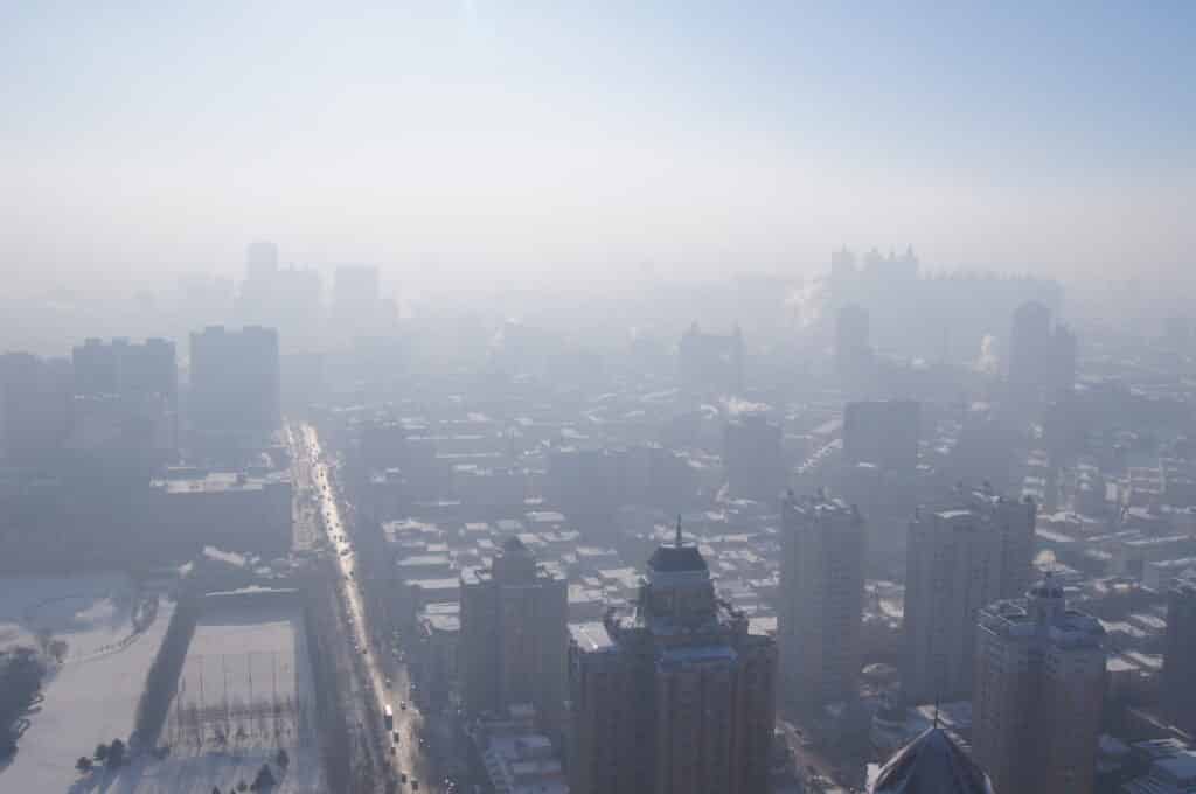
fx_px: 1194
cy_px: 397
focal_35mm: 36
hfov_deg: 53.2
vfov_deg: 36.8
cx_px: 598
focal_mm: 24
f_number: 8
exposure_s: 1/1000
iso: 100
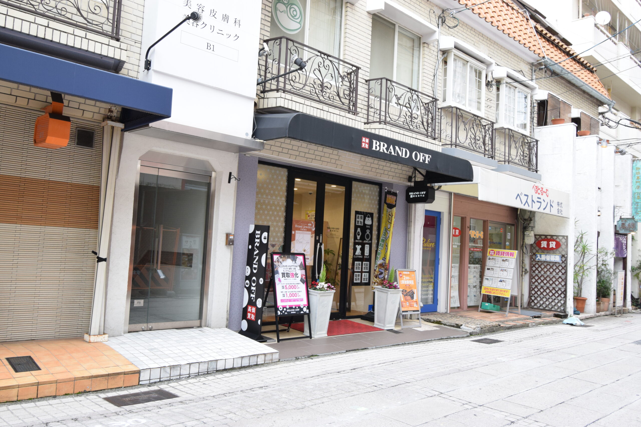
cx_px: 320
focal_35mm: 30
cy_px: 214
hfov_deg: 61.9
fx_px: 534
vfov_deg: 43.6
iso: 800
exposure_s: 1/80
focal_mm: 20
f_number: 9
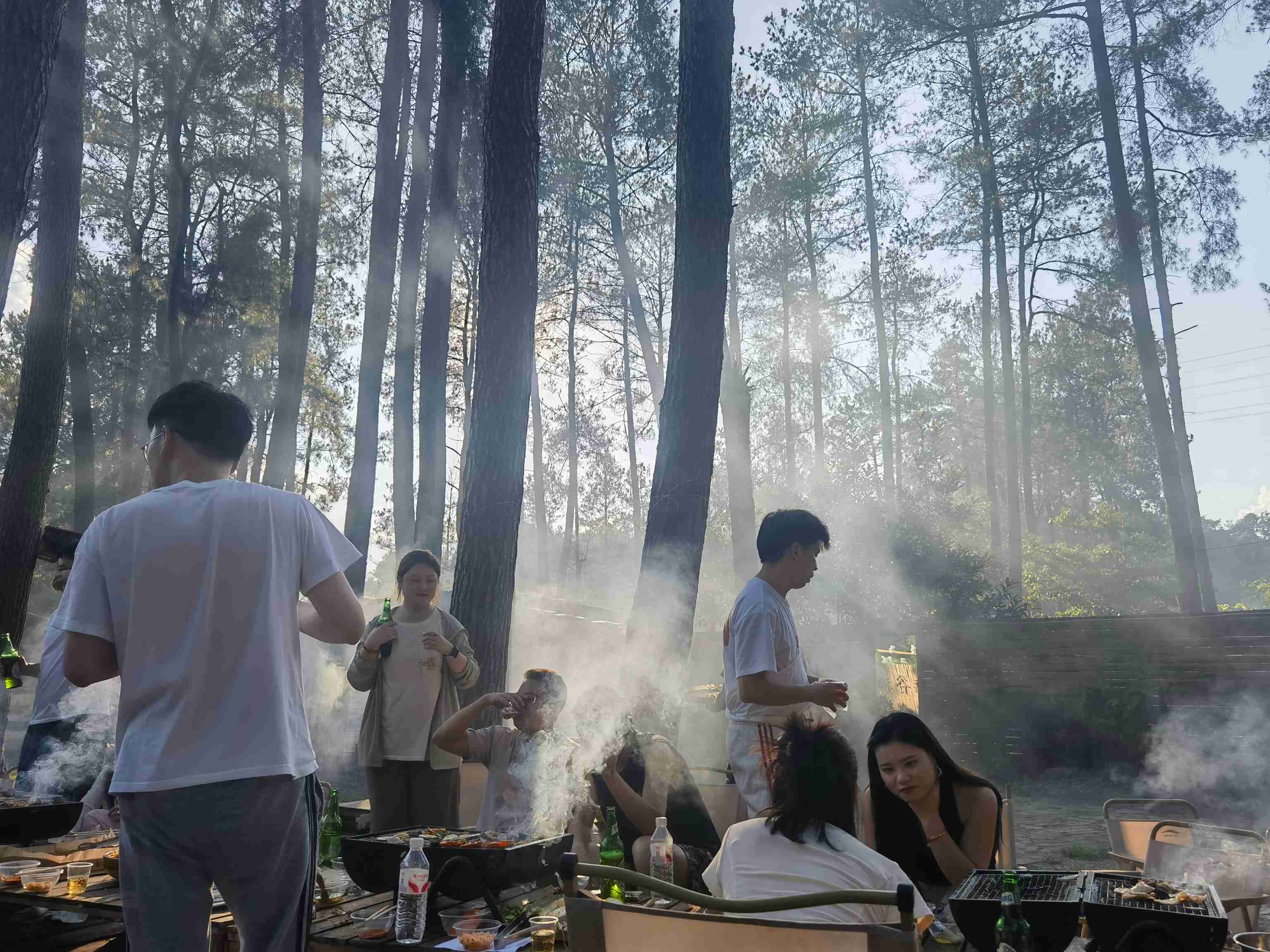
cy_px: 476
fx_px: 991
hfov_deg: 65.3
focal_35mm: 27
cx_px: 635
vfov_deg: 51.4
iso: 50
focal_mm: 6.67
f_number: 1.9
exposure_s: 1/1883
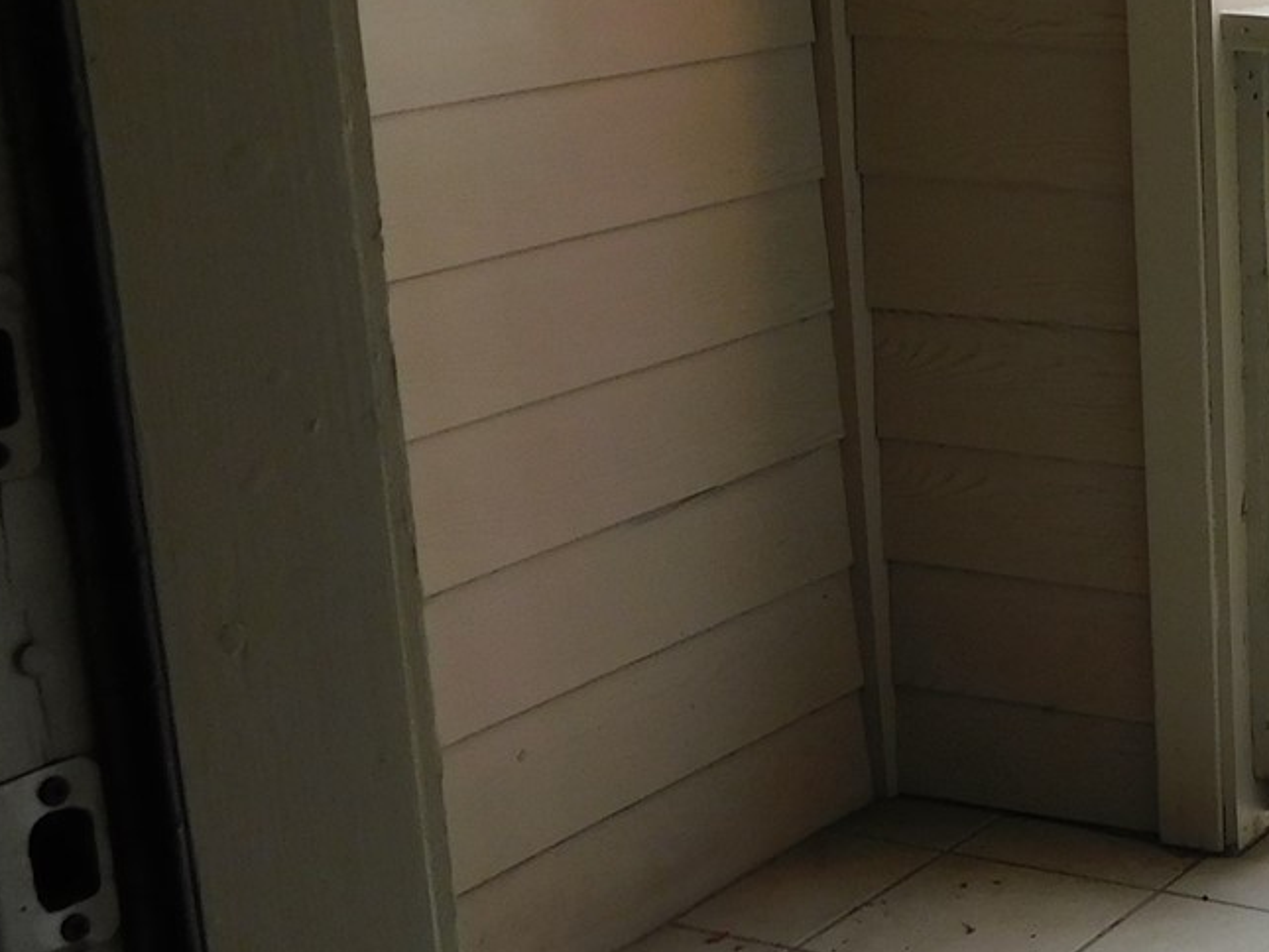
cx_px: 1655
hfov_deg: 23.5
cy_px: 480
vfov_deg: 20.2
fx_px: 2677
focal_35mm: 73
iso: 125
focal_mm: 4
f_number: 3
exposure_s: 1/100
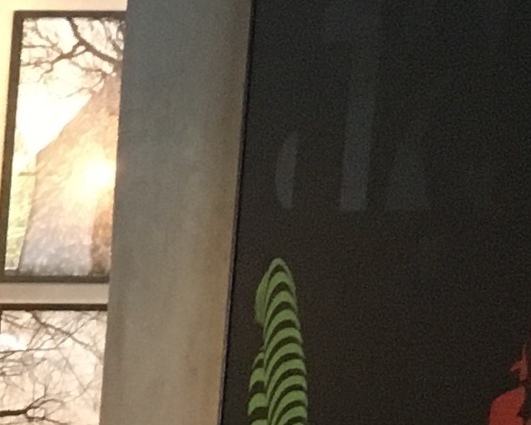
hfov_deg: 8.8
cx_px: -1077
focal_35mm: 179
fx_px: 2812
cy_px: 676
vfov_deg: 8.4
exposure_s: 1/24
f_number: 2.2
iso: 200
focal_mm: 4.15
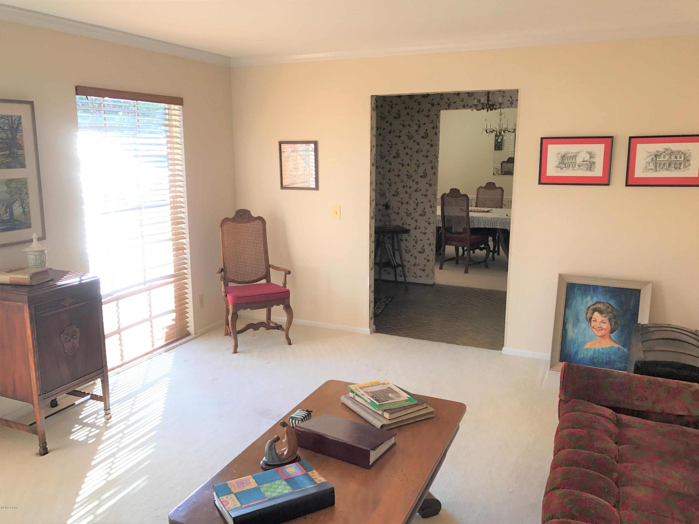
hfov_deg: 63.4
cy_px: 262
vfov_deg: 49.7
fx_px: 565
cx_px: 350
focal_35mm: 28
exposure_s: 1/122
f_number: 1.8
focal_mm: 3.99
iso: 20
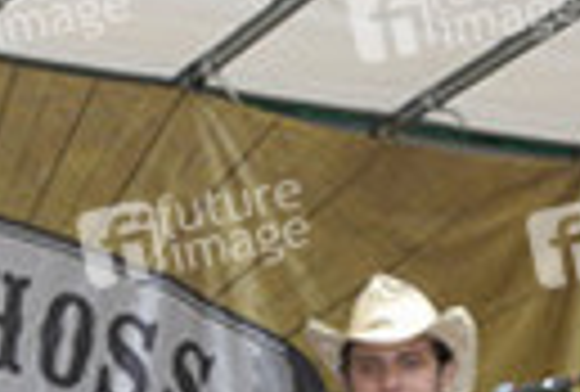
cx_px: 67
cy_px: 572
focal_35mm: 156
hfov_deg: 13.0
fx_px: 2522
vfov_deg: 8.7
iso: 400
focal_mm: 30
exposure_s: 1/60
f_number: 9
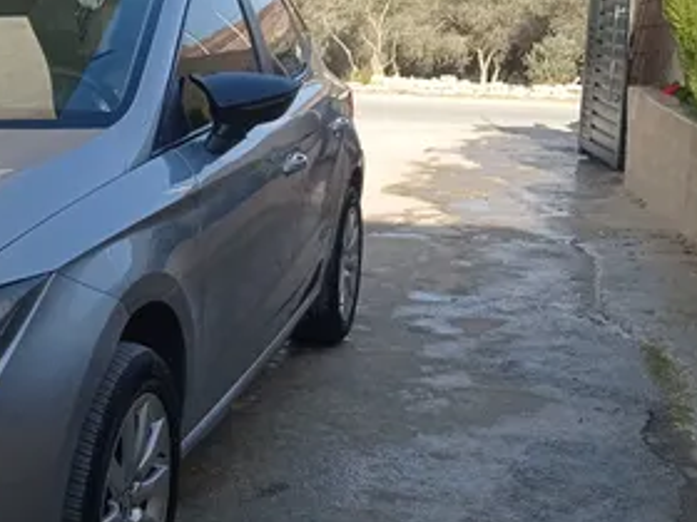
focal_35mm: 64
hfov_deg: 28.0
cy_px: 288
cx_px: -37
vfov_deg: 22.9
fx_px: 1289
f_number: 1.79
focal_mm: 4.74
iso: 105
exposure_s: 1/1497
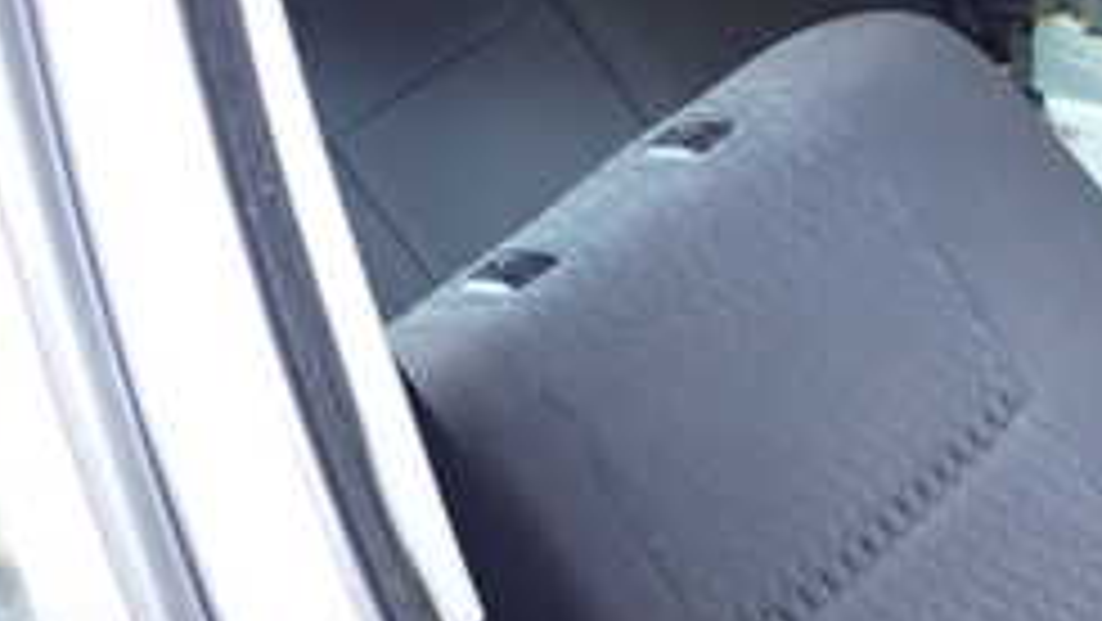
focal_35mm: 80
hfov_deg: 24.7
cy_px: 860
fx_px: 2338
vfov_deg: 14.4
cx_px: 1205
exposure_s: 1/30
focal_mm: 5.4
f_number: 2.3
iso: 500
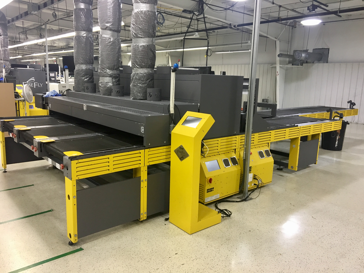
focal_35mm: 29
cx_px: 182
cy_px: 136
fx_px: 305
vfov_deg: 48.2
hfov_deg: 61.7
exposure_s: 1/30
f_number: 2.2
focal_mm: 4.15
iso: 100
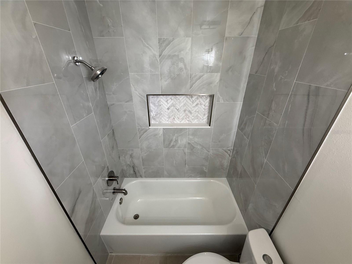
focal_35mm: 14
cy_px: 132
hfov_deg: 102.1
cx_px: 176
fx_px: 142
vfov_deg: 85.7
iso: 250
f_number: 2.2
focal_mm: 2.22
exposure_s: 1/120
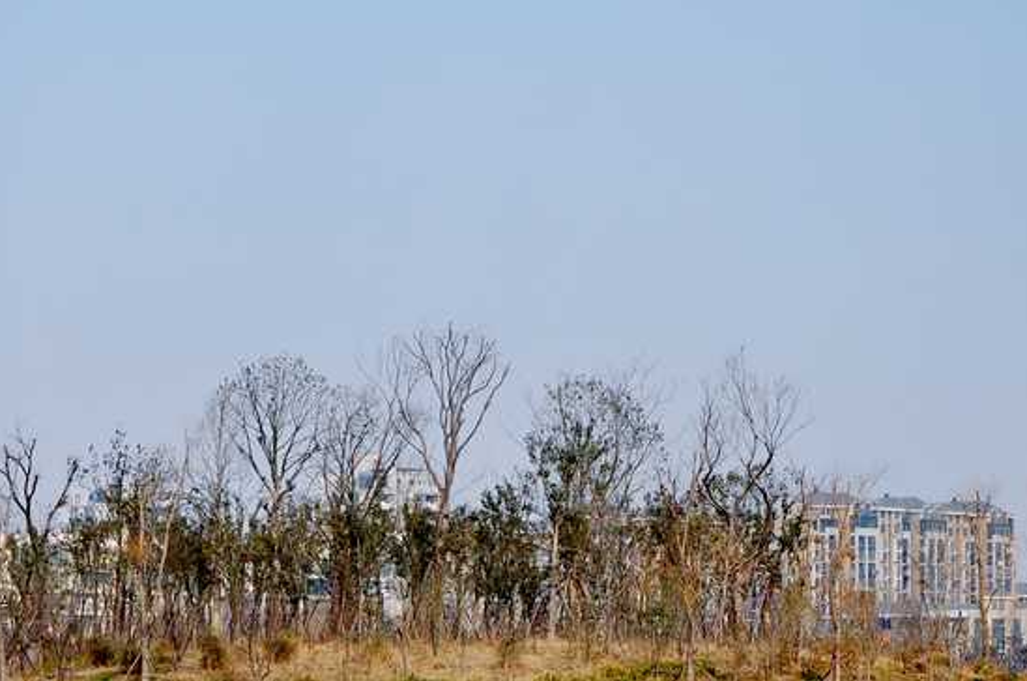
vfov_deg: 12.1
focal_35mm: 112
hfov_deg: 18.3
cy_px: 630
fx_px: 3189
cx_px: 441
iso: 200
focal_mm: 40
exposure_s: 1/800
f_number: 6.3
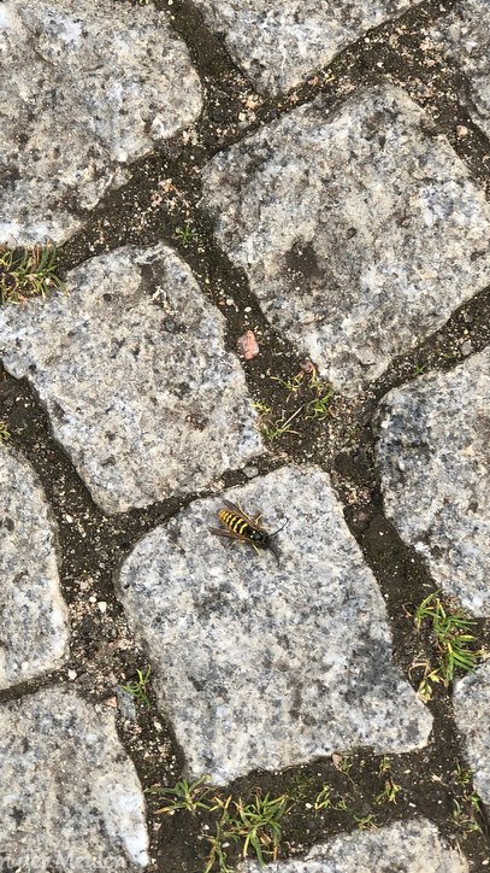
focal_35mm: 80
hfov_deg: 15.1
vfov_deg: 26.5
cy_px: 357
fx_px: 1849
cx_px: 249
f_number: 2.8
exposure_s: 1/184
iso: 20
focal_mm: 6.6
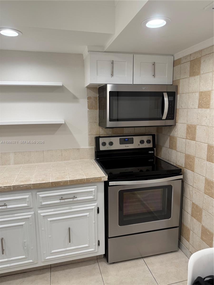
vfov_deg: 71.6
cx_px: 107
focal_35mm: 24
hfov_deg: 56.8
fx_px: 198
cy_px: 142
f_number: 1.78
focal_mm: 6.76
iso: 64
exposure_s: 1/120
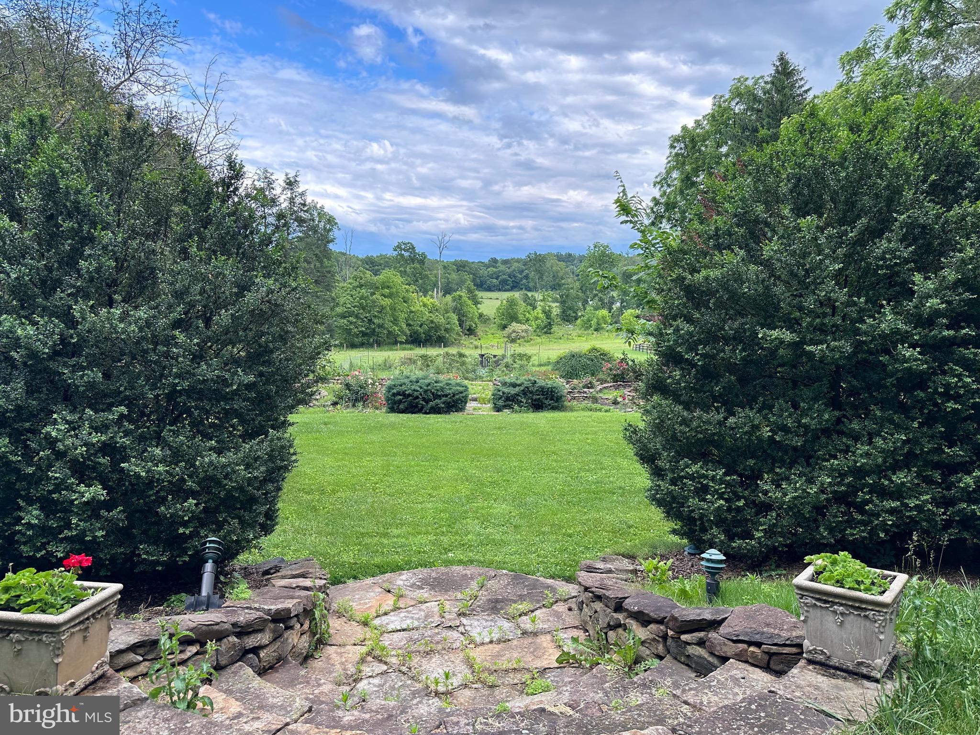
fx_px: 679
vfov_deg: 56.8
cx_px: 490
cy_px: 368
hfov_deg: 71.6
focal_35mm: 24
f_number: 1.78
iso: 80
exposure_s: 1/729
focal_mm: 6.86
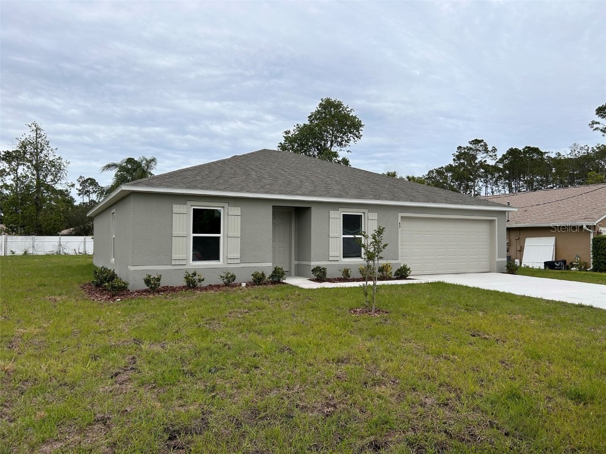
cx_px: 303
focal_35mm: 26
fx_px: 455
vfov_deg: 53.1
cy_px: 227
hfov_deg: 67.3
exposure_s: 1/4444
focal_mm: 5.7
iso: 50
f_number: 1.5
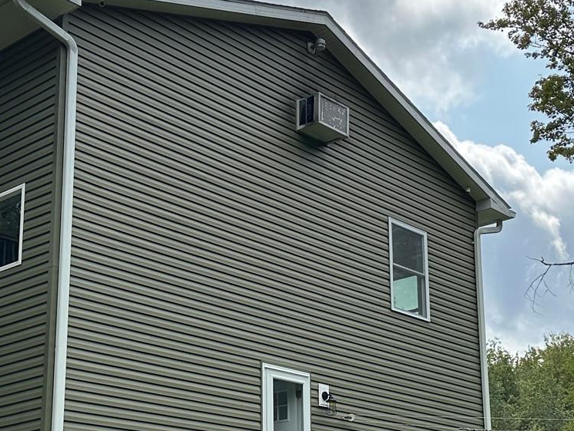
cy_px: 319
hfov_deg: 29.4
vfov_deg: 22.1
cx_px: 306
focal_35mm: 66
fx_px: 1095
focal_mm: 6.86
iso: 80
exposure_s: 1/4348
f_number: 1.78
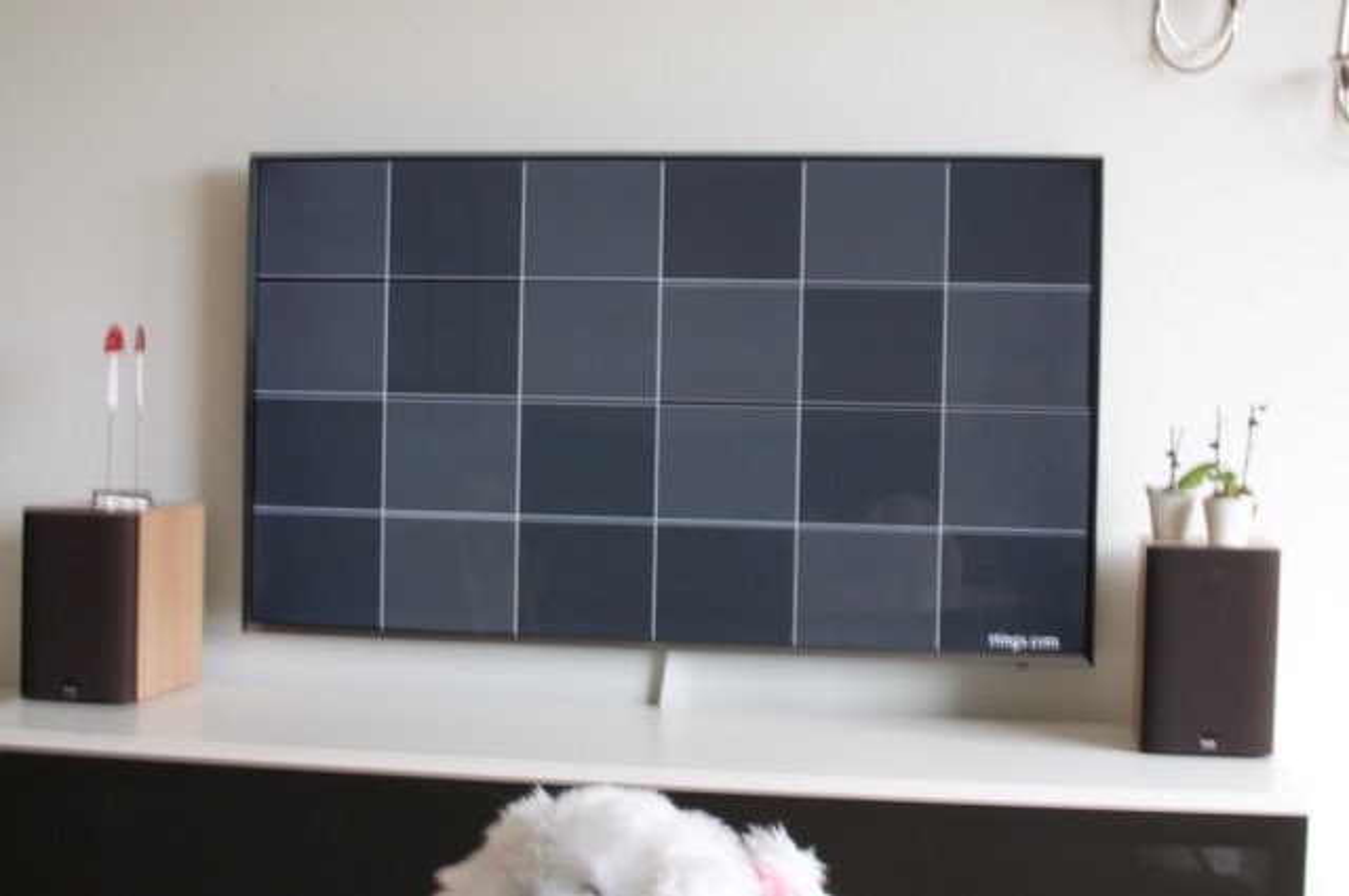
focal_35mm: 52
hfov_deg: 37.9
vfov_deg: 25.7
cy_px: 448
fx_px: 1965
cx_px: 674
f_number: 16
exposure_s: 1
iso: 220
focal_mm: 35
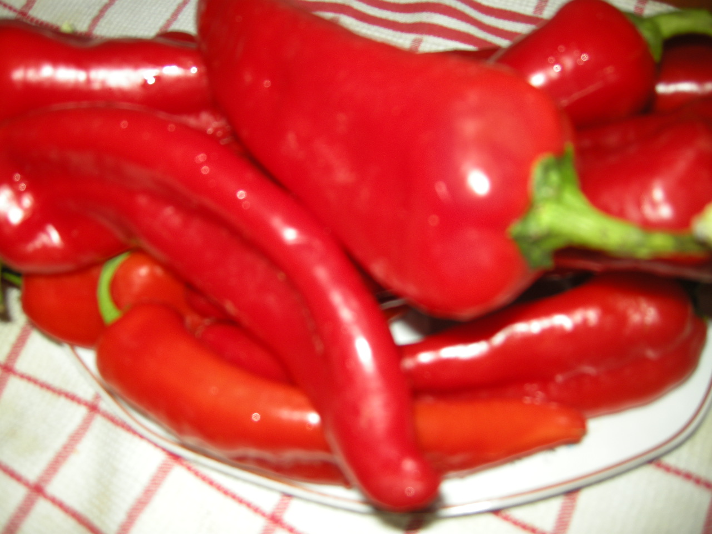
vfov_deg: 40.7
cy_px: 267
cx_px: 356
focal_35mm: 35
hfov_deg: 52.6
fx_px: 720
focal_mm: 7.5
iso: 64
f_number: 2.7
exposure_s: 1/60
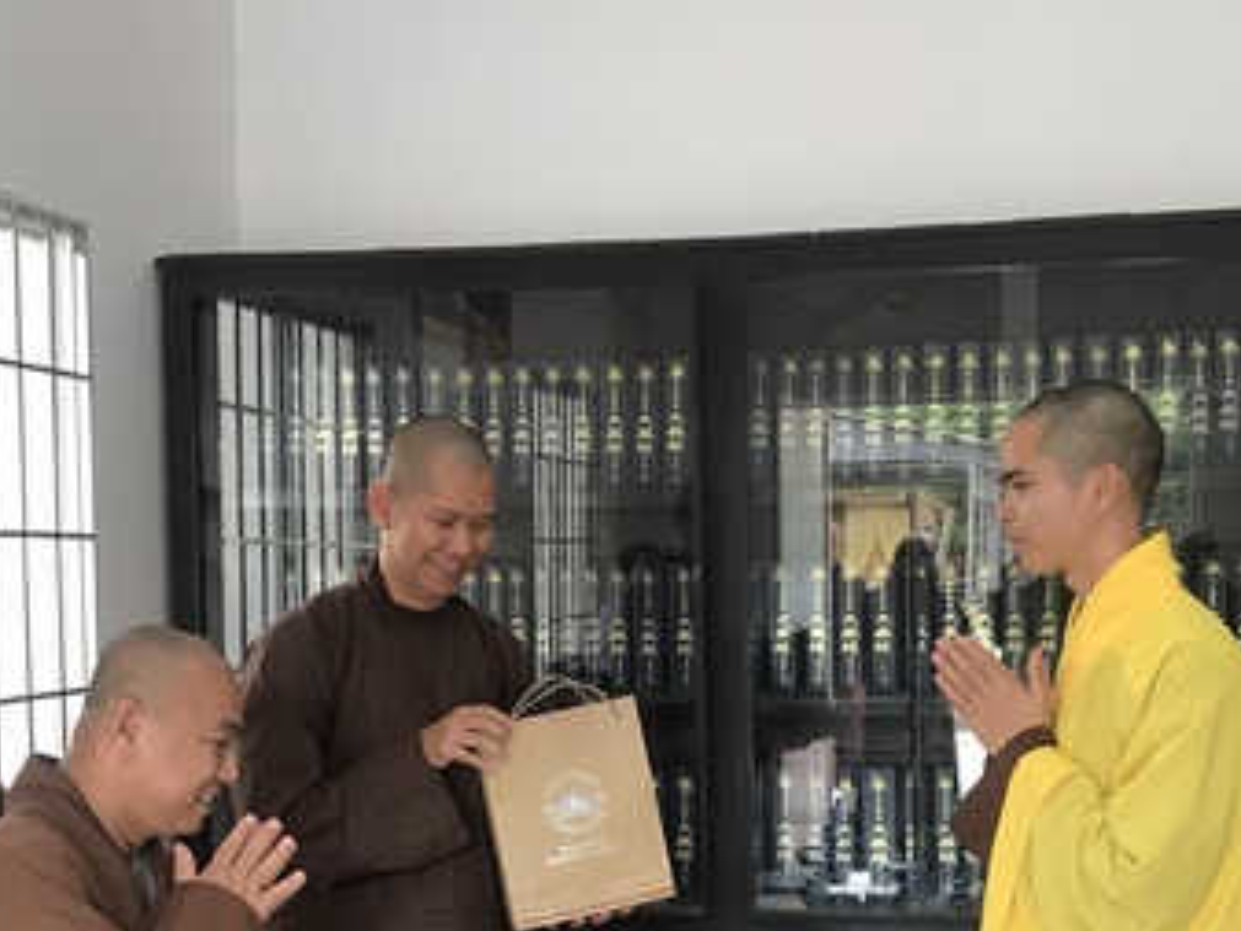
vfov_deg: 26.7
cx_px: 648
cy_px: 684
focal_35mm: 54
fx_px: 1937
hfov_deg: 35.5
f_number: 1.8
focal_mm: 3.99
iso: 25
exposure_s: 1/33
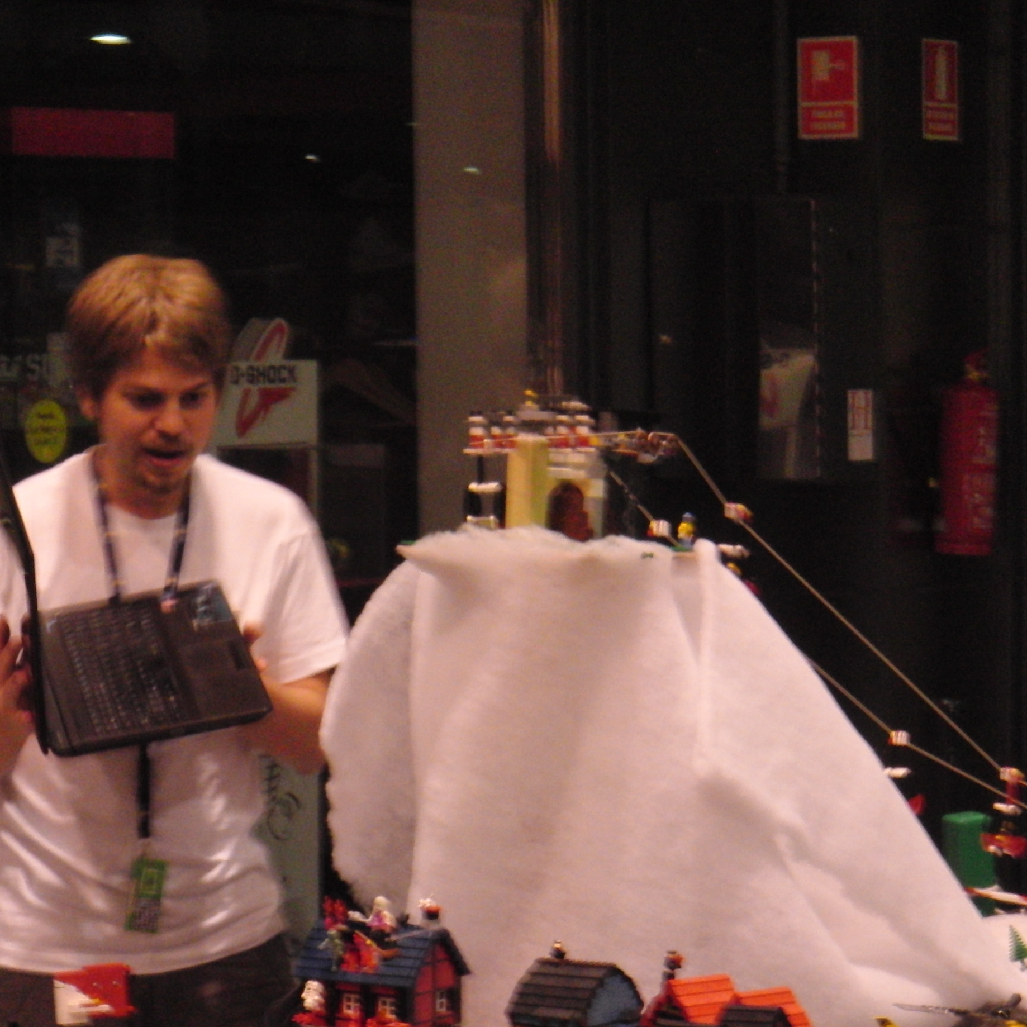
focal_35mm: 130
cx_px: 342
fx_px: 4364
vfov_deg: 13.4
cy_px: 572
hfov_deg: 13.4
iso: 400
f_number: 5.1
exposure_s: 1/13
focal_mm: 16.74
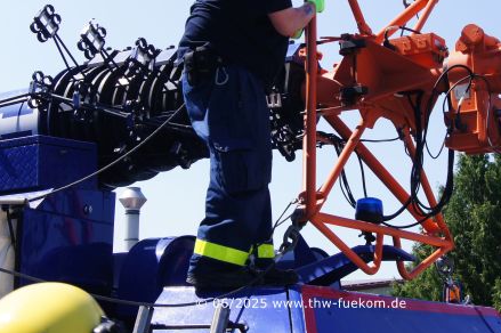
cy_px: 84
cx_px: 302
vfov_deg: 19.0
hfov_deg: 28.4
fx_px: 987
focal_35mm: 71
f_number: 13
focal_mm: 26
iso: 100
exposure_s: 1/60
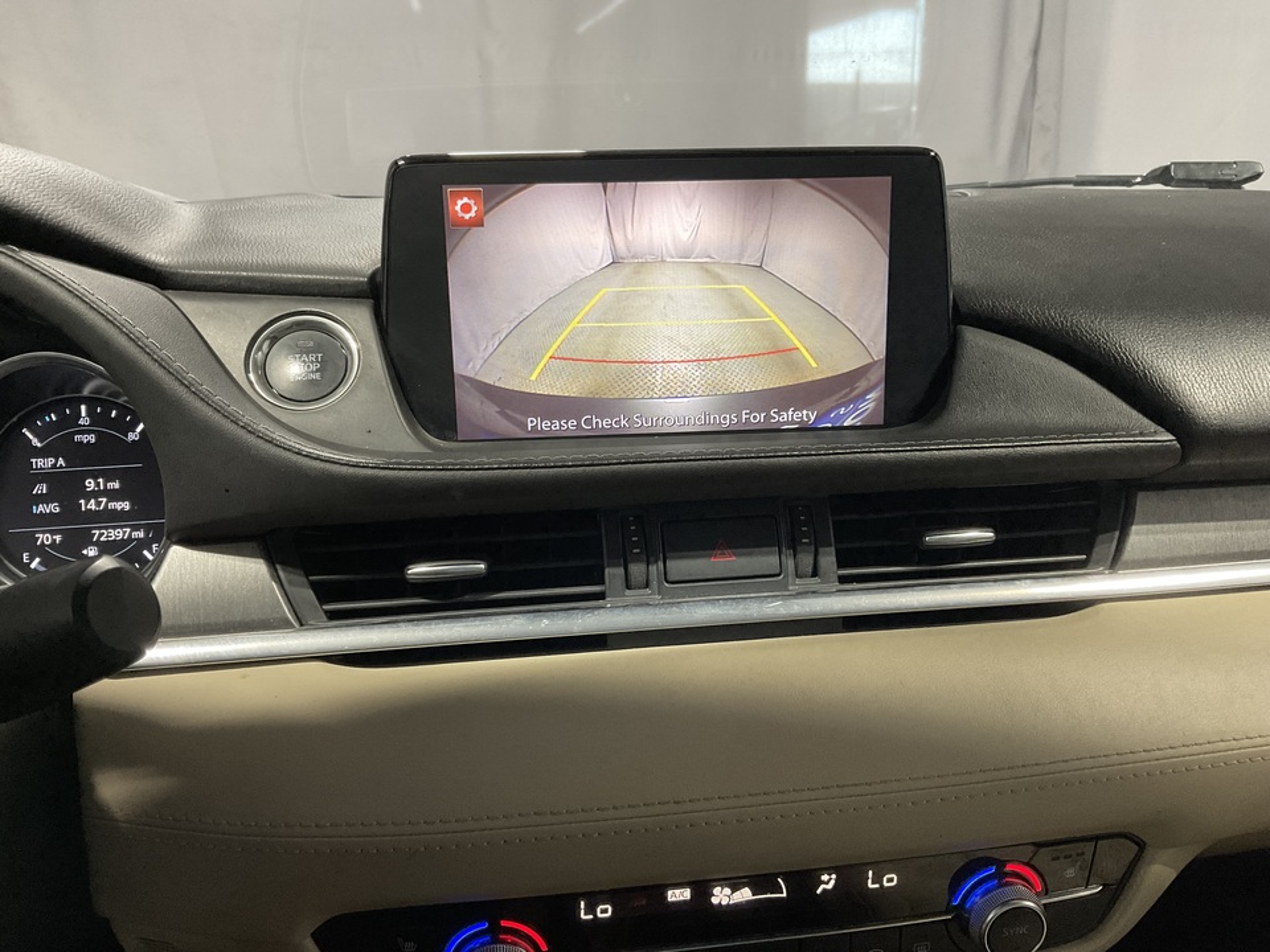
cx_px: 635
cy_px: 476
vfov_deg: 48.2
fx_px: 1064
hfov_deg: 61.7
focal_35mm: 29
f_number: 1.8
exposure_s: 1/60
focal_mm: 3
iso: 80
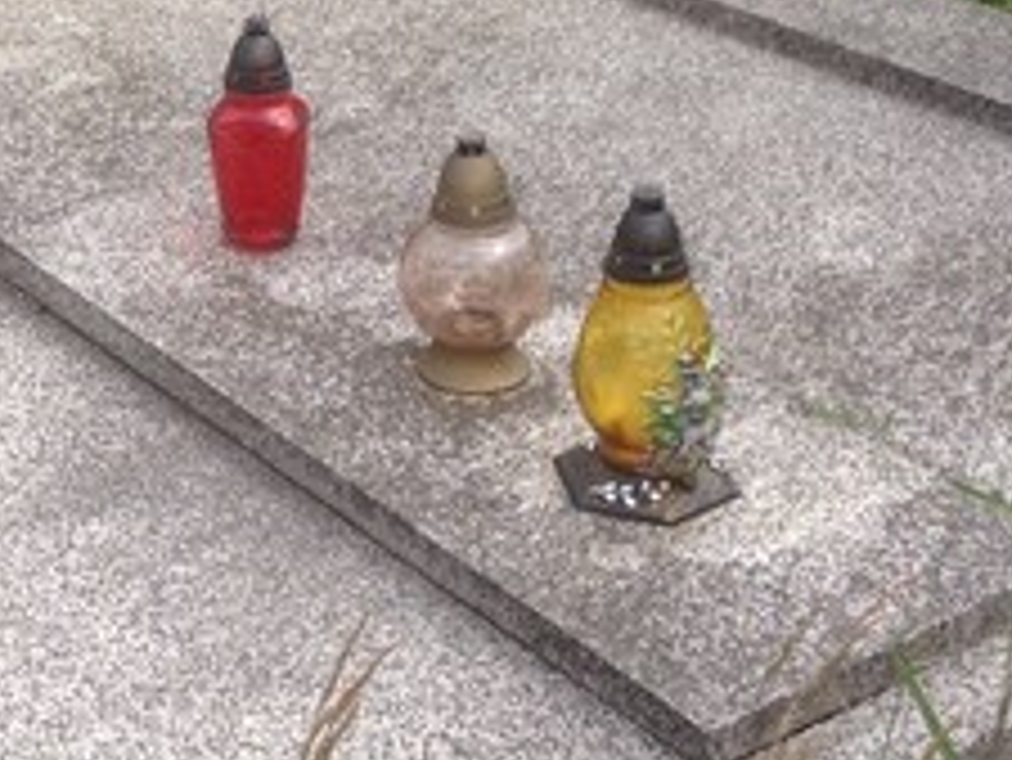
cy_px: 13
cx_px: 94
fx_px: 2750
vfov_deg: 15.5
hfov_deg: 20.4
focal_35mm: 94
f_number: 2.4
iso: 50
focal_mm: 4.12
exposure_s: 1/1290
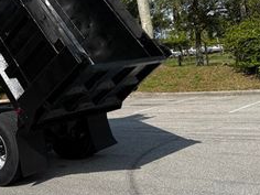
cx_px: 36
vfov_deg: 22.1
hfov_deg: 28.9
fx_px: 488
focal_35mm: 65
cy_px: 21
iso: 80
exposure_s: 1/5714
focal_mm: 6.76
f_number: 1.78
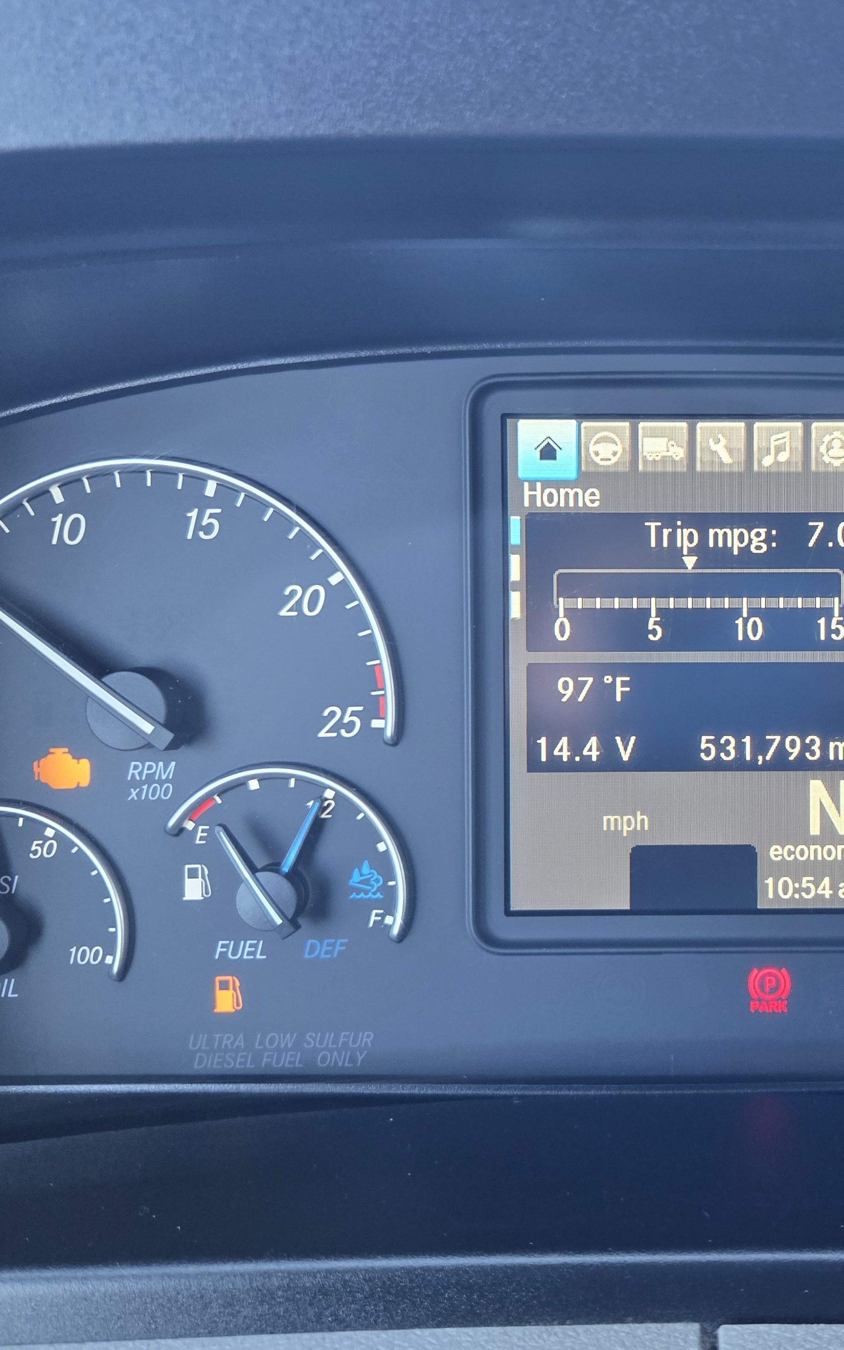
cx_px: 695
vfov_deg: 58.1
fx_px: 1214
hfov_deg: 36.8
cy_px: 670
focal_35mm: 33
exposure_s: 1/120
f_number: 1.8
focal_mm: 5.4
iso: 400
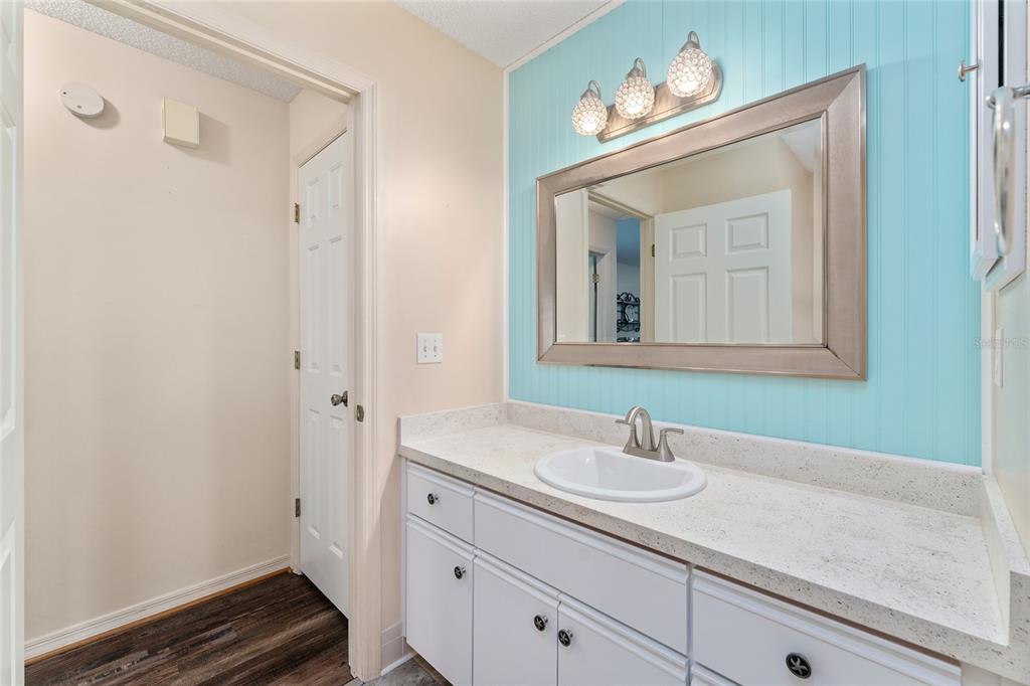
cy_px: 343
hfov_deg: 101.2
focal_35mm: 15
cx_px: 515
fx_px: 423
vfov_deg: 78.0
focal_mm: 14.8
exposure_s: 1/2
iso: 100
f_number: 7.1
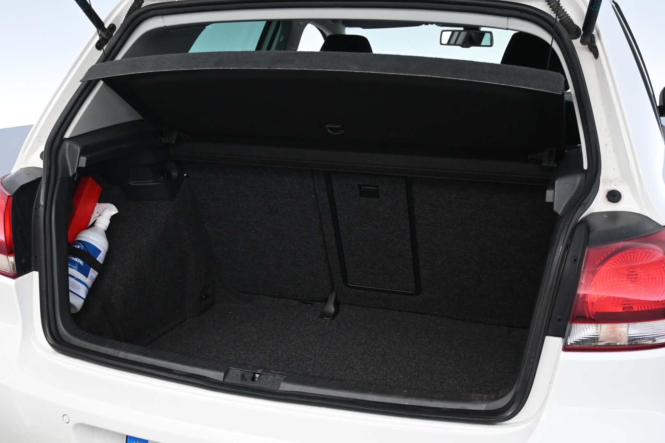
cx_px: 332
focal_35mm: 40
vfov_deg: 33.6
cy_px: 222
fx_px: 734
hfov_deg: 48.7
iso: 1000
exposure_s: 1/40
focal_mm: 26.5
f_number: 4.5
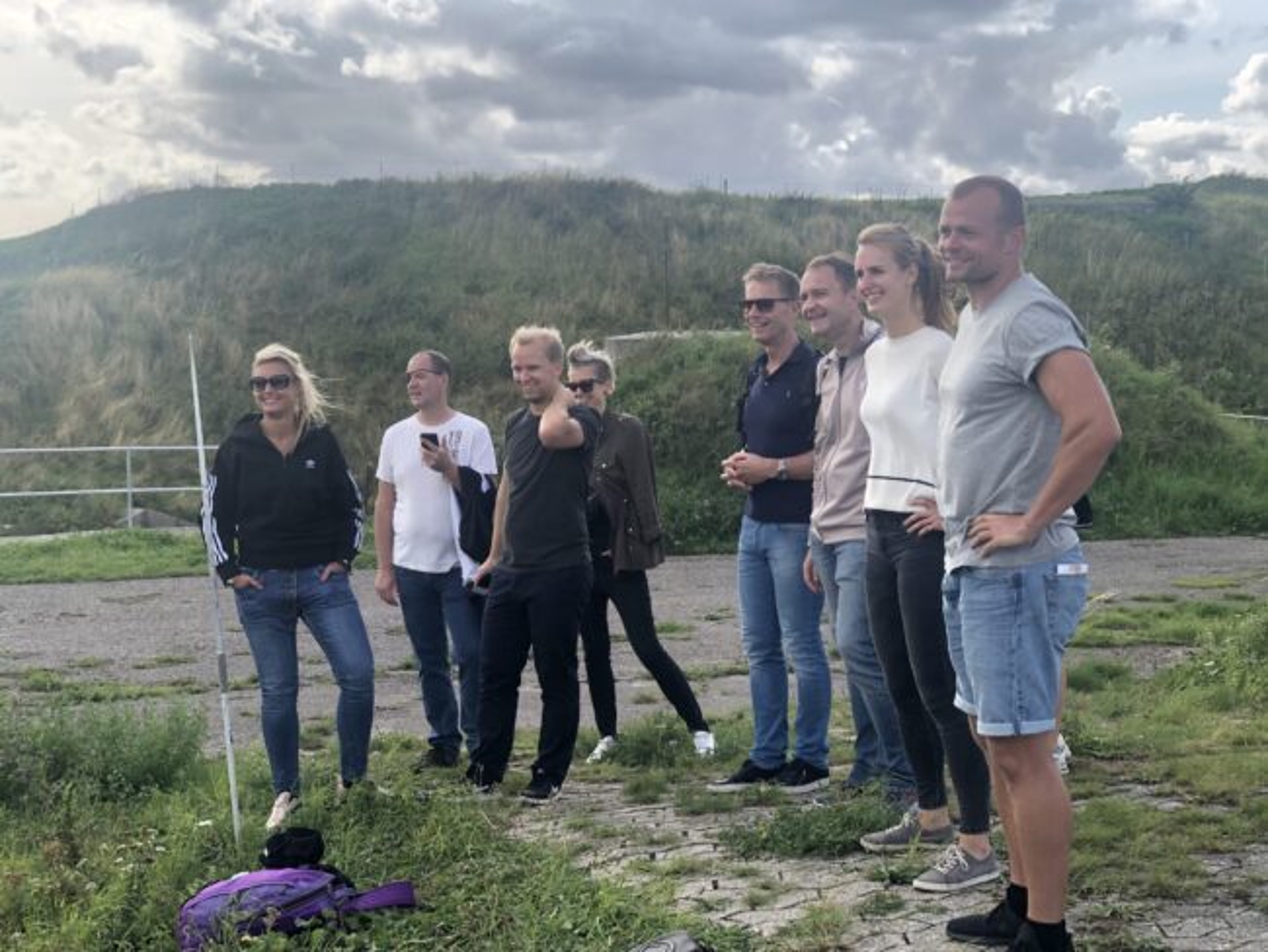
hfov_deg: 36.8
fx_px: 1905
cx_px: 634
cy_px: 476
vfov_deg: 28.1
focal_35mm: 52
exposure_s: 1/432
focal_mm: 6
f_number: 2.4
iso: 16
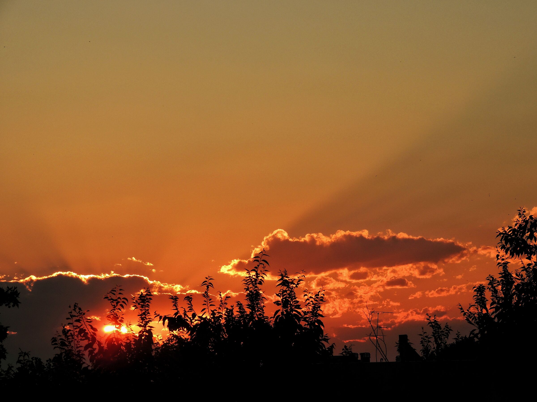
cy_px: 201
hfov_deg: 10.7
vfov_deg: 8.0
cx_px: 268
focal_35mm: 185
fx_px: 2870
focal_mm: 33
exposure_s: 1/500
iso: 100
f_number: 4.6
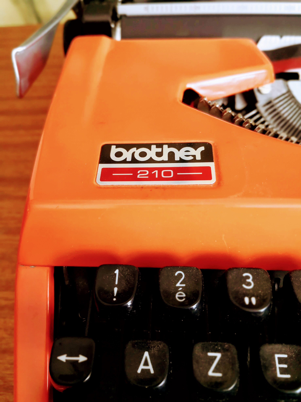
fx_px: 313
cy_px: 201
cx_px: 150
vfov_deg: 65.3
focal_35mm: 27
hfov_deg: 51.4
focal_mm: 3.95
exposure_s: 1/50
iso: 125
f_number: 4
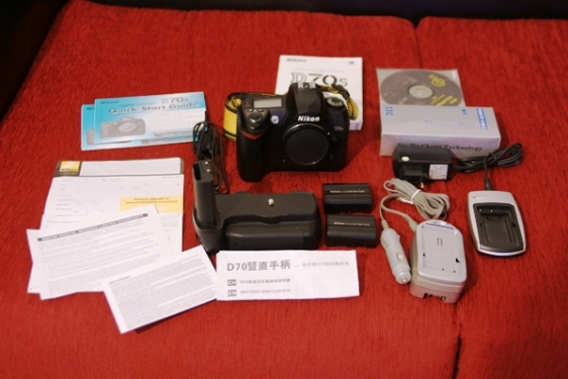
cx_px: 284
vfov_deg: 25.8
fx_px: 828
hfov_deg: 37.8
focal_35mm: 52
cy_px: 190
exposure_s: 1/1.67
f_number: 3.2
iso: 200
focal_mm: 35
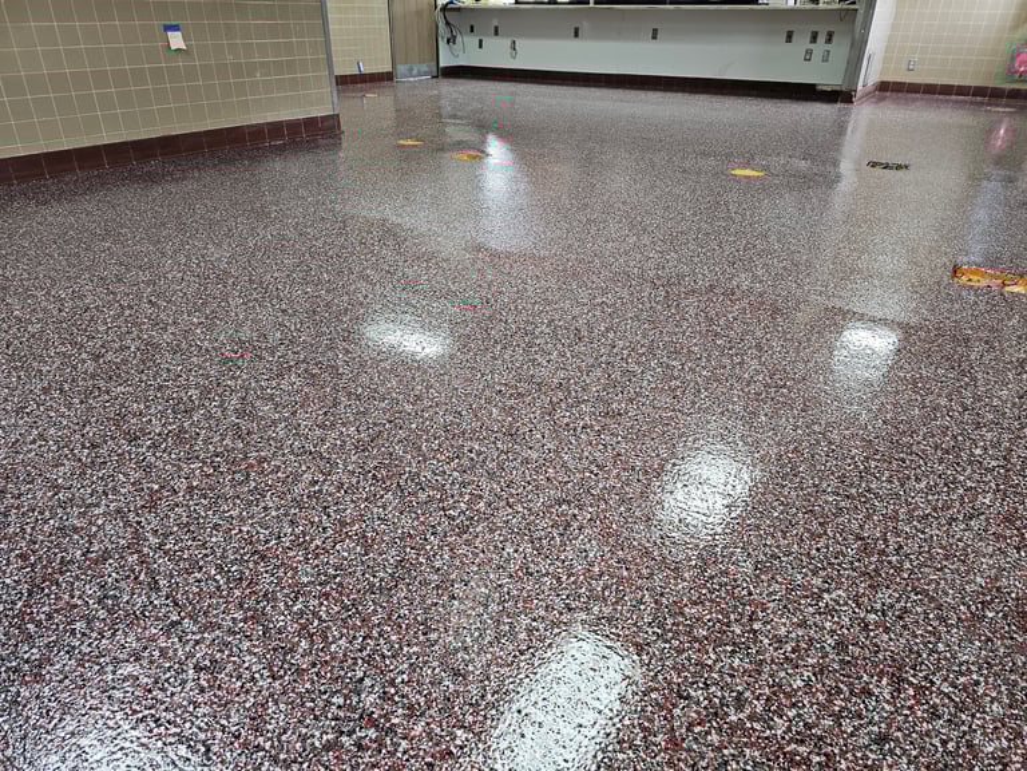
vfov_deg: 58.9
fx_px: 682
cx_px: 514
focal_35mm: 23
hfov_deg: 73.9
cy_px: 386
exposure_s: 1/120
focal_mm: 6.3
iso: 200
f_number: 1.7
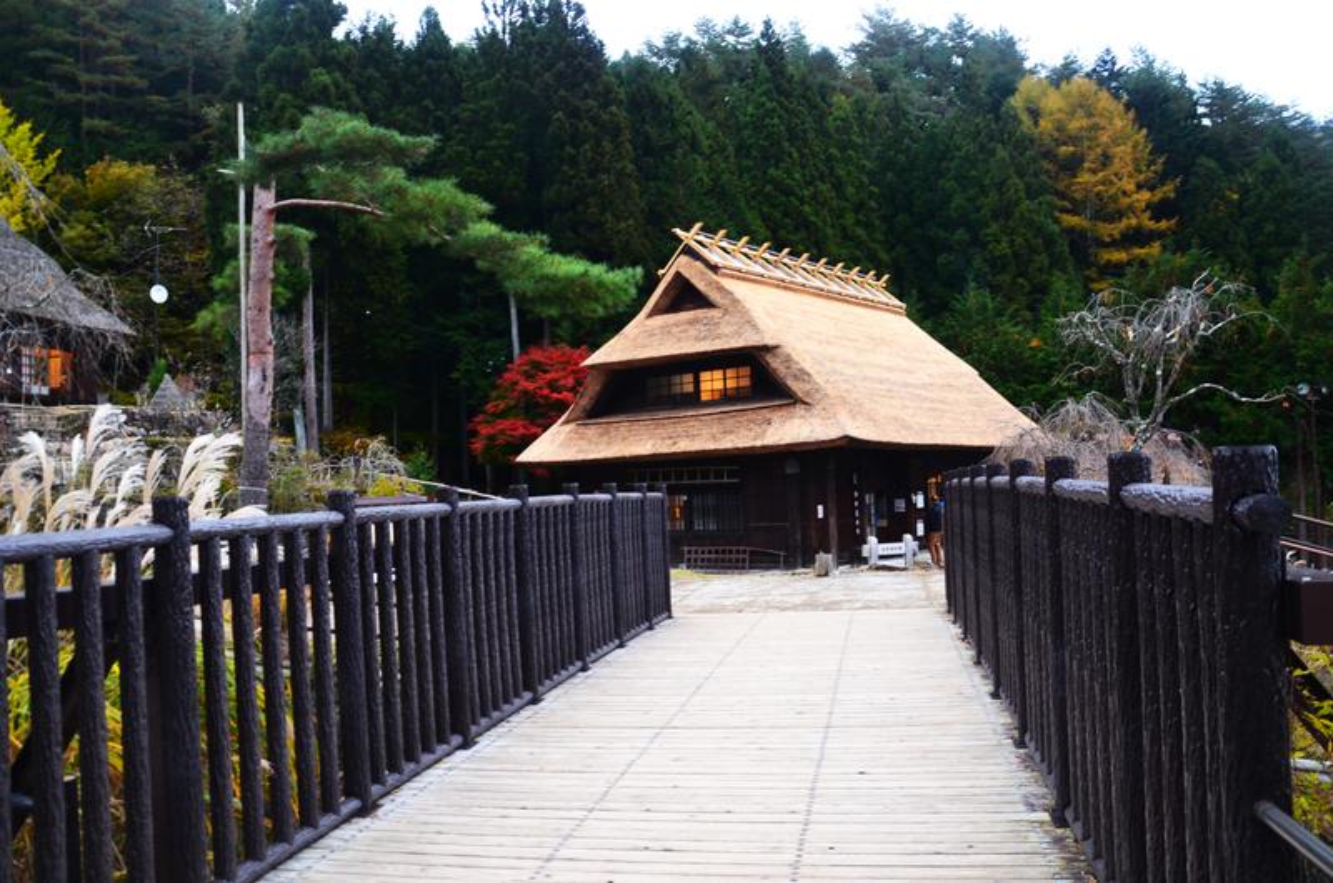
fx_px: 998
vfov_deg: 47.7
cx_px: 666
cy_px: 442
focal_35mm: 27
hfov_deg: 67.5
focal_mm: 18
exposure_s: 1/6
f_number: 5.6
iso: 500
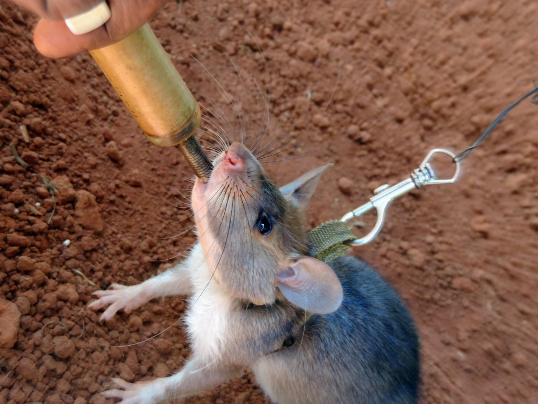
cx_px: 269
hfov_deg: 18.7
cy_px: 202
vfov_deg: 14.1
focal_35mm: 105
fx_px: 1632
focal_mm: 18.7
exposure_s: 1/80
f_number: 4.2
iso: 400
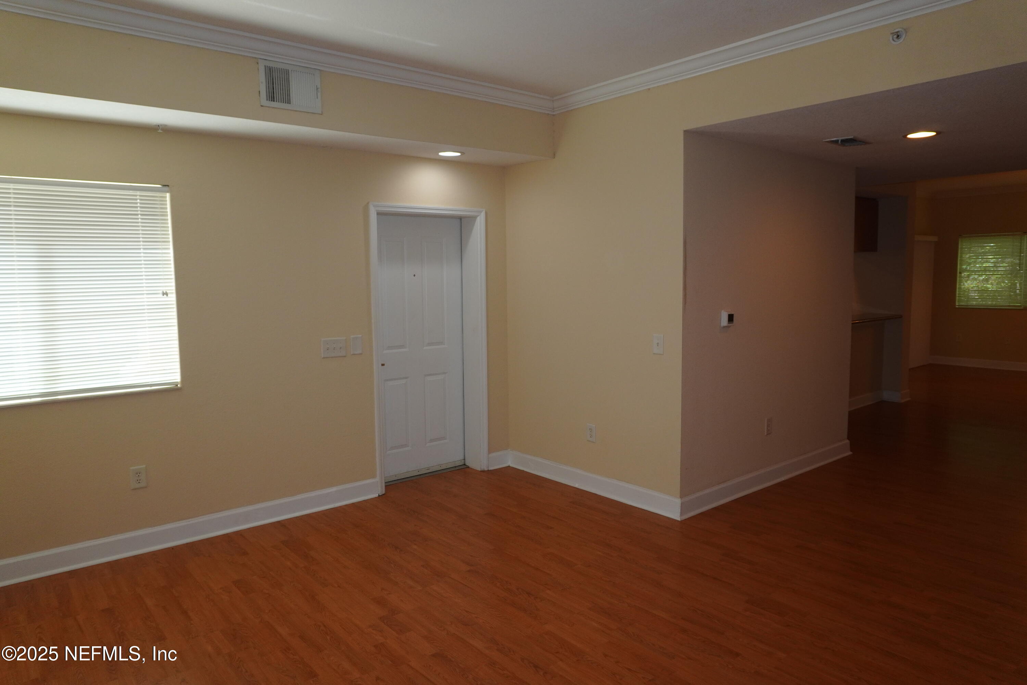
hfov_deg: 73.7
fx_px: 685
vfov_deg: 53.1
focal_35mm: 24
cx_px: 514
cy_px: 342
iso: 800
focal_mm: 16
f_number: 5.6
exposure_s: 1/160
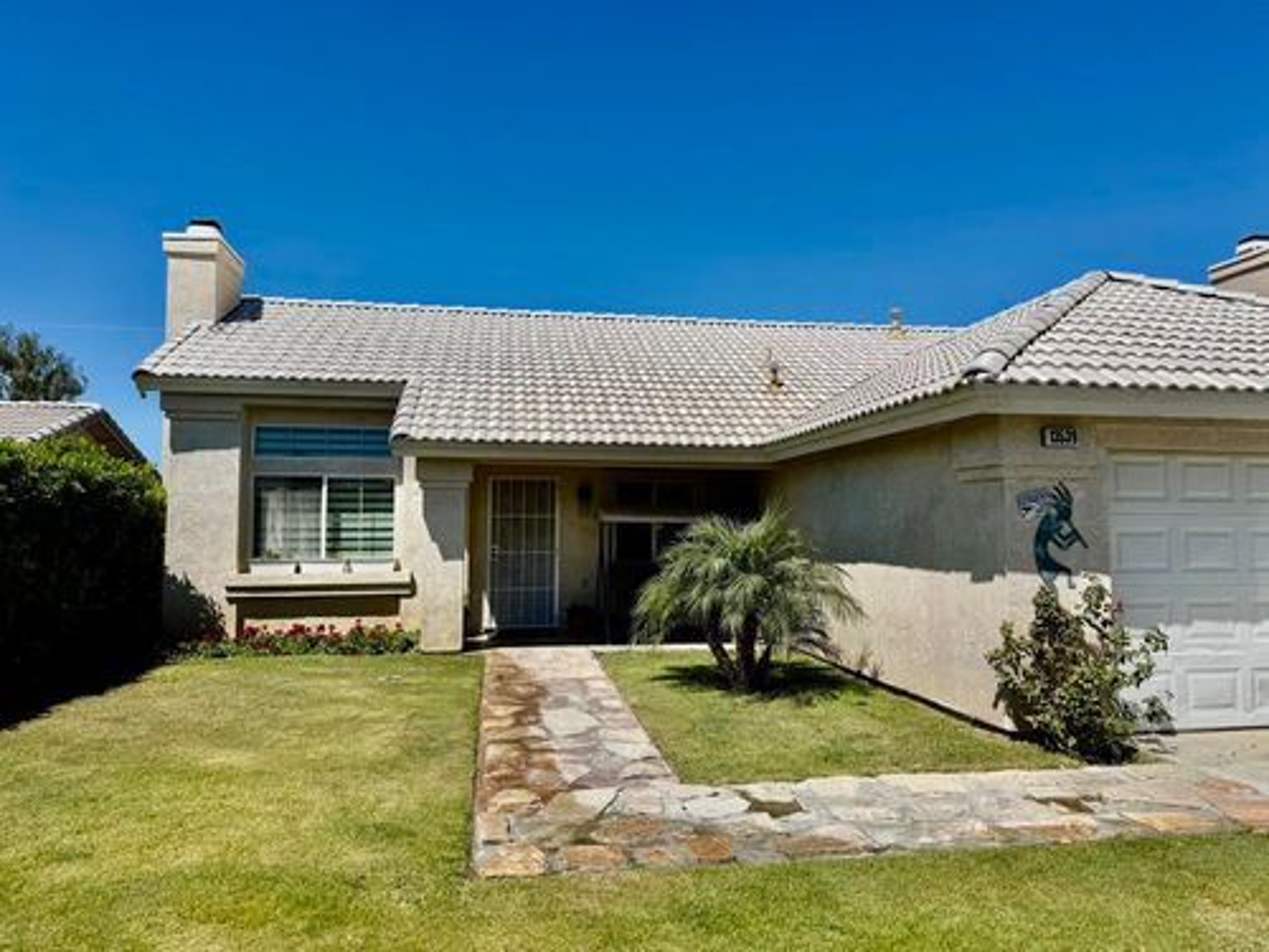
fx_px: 880
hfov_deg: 71.6
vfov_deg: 56.8
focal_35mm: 24
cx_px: 634
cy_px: 476
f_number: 1.78
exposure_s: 1/9009
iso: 80
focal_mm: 6.76
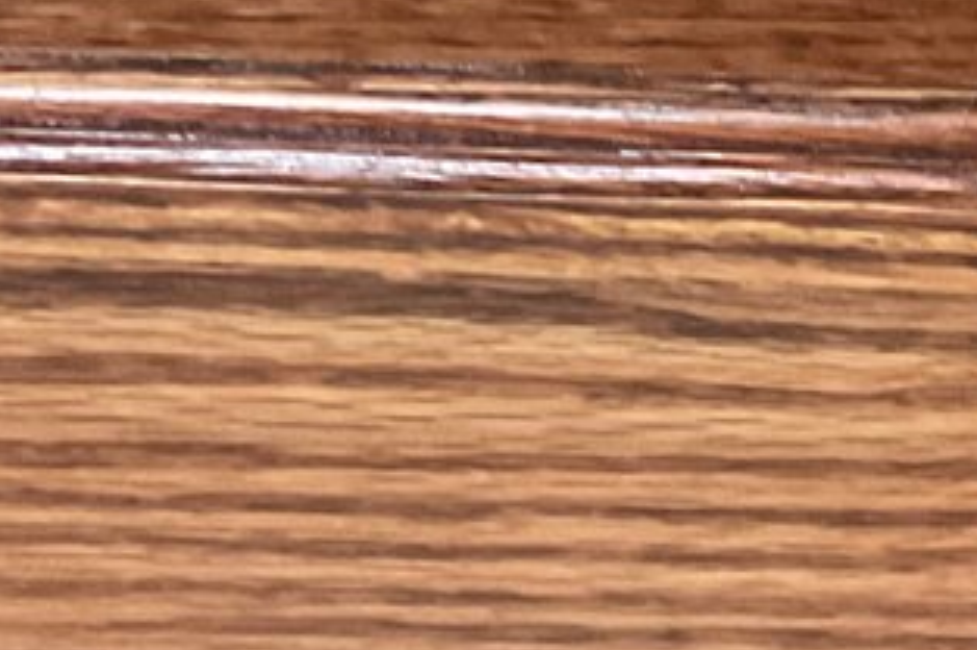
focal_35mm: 146
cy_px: -67
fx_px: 3958
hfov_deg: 13.9
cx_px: 885
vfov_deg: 9.3
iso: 250
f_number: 1.8
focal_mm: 3
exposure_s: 1/40
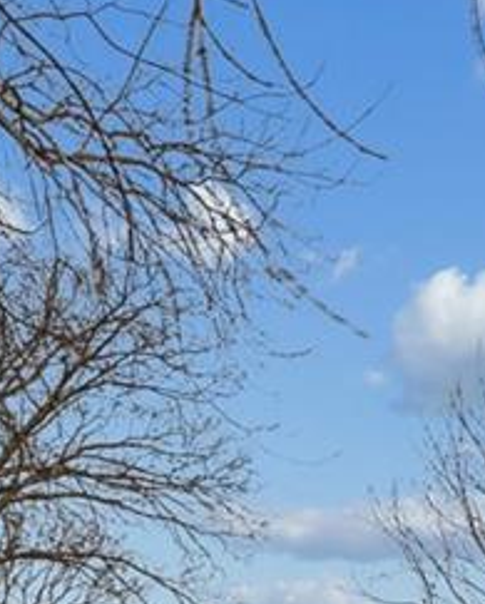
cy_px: 828
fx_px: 1415
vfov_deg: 21.4
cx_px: 443
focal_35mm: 79
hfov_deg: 19.1
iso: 100
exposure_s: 1/30
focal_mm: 20
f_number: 22
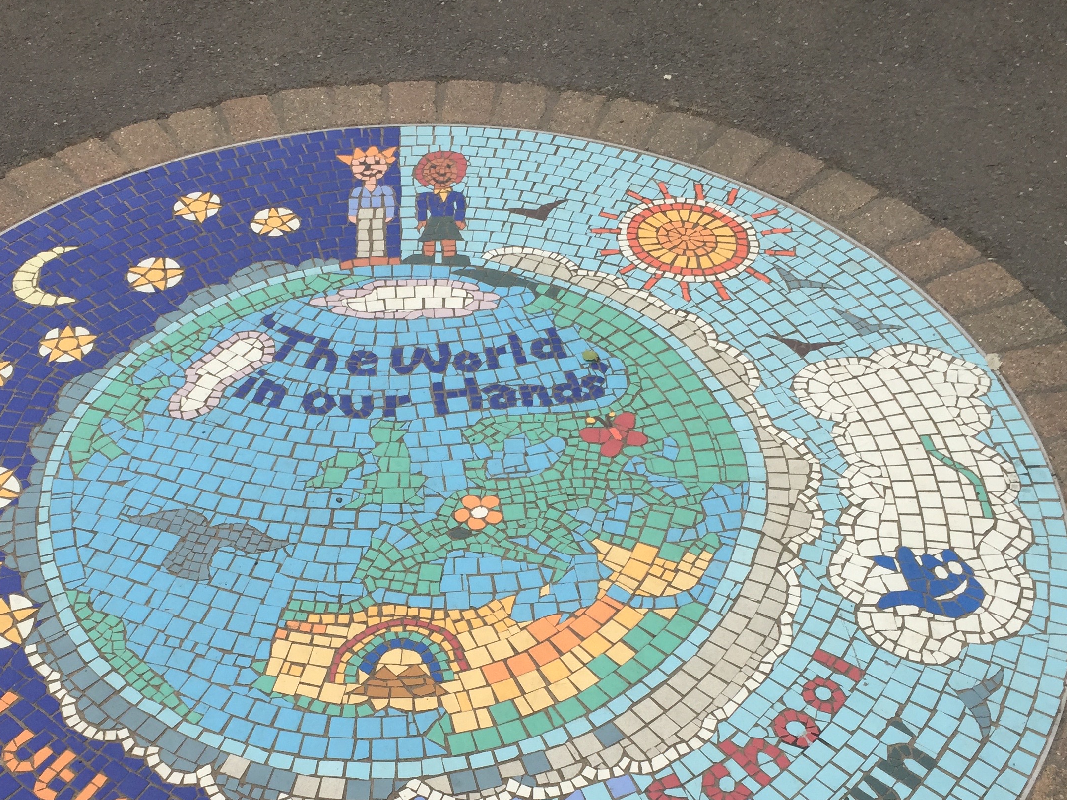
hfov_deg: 42.7
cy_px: 603
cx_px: 410
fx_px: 1356
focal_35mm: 44
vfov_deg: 32.2
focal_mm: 4.15
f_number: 2.2
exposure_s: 1/2475
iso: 32
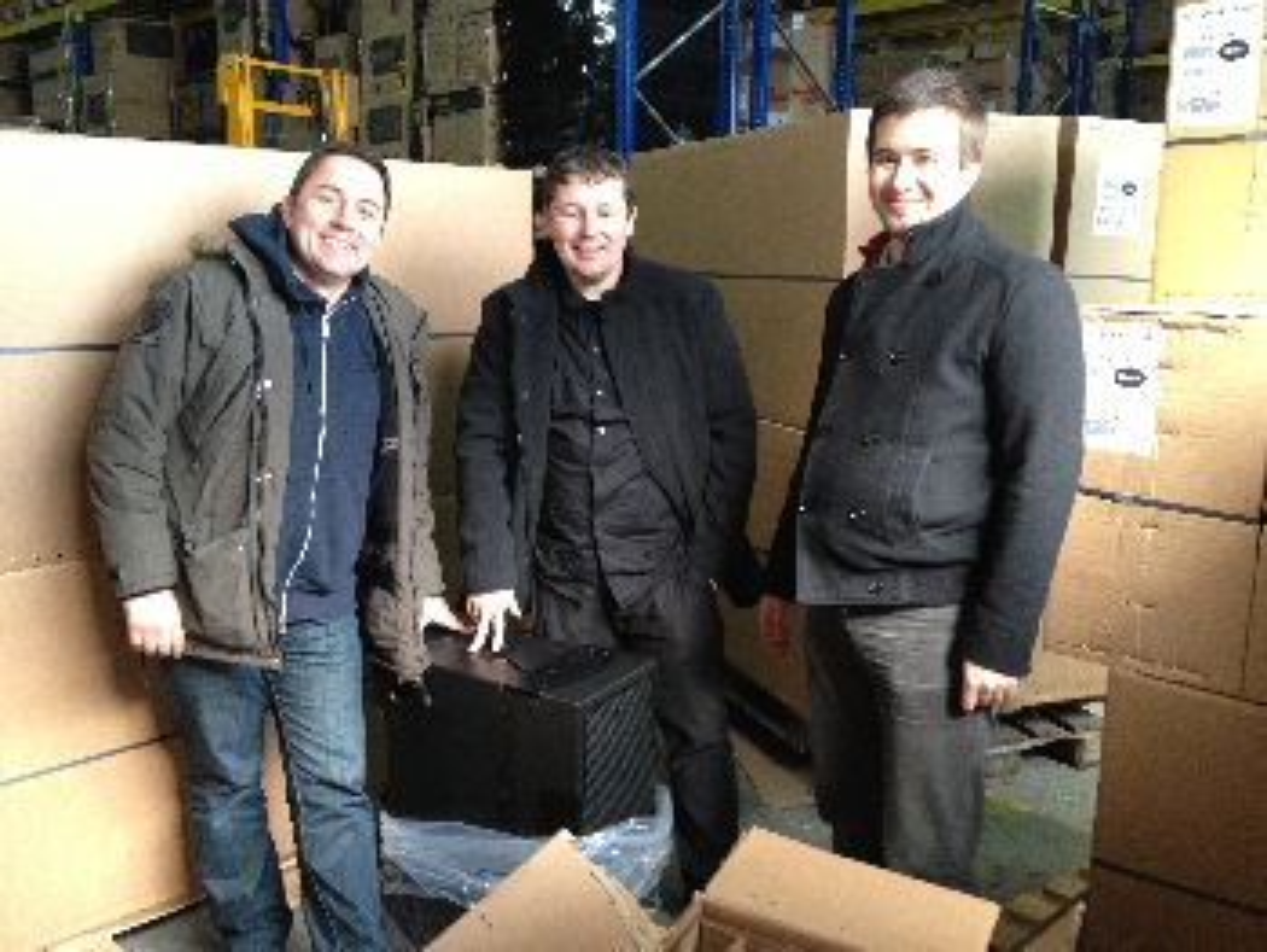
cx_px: 634
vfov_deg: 40.7
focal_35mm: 35
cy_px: 476
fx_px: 1282
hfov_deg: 52.6
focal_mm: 4.28
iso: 250
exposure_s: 1/20
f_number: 2.4
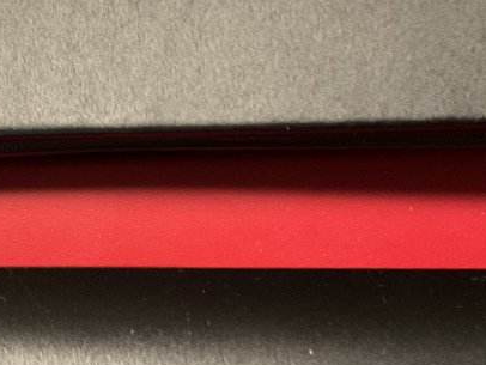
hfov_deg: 17.7
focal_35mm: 108
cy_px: 142
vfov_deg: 13.7
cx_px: -29
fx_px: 1517
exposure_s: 1/40
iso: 200
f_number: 1.8
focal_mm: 3
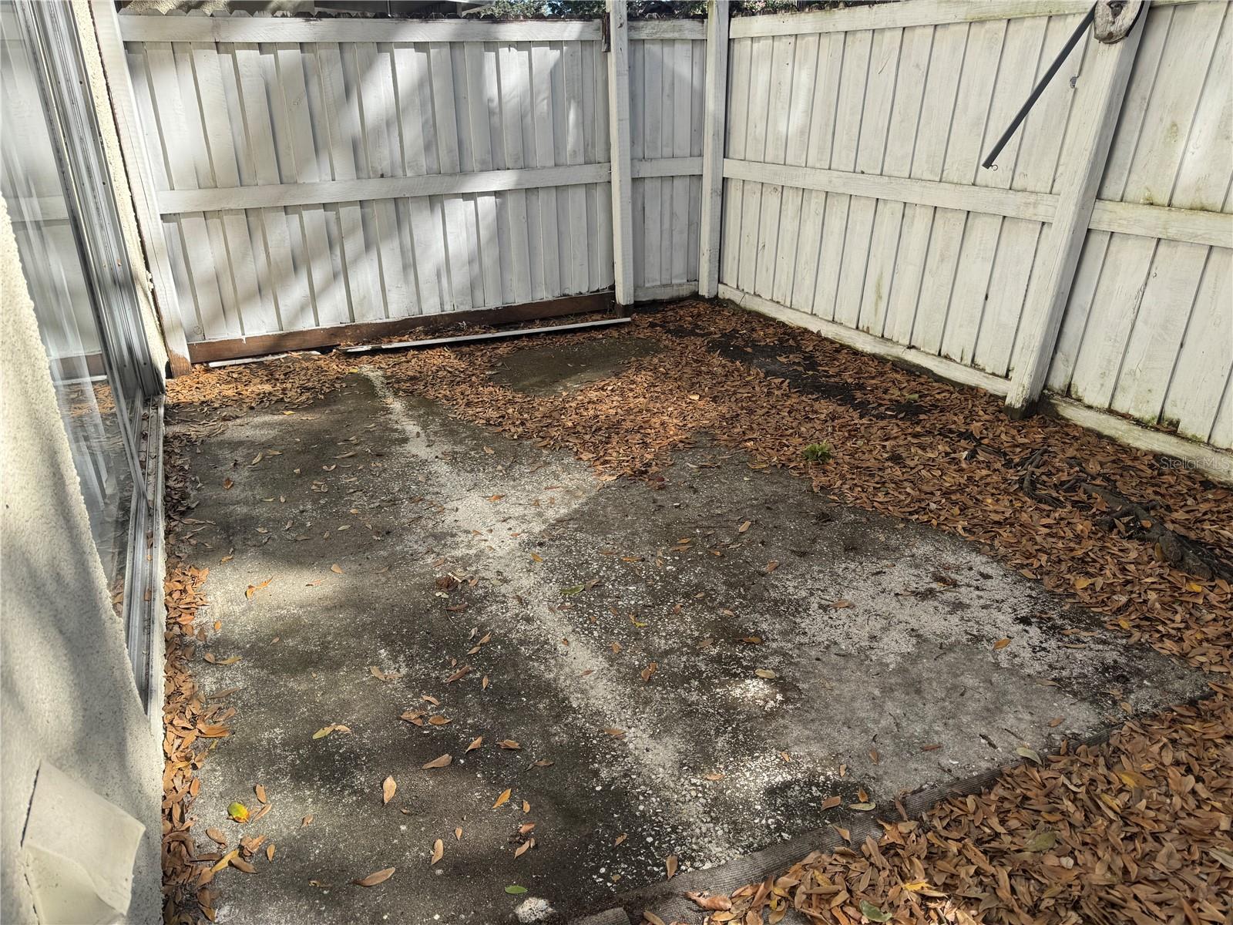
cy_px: 462
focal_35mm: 24
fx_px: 855
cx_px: 616
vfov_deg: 56.8
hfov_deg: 71.6
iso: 80
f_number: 1.78
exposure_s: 1/1193
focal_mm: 6.76
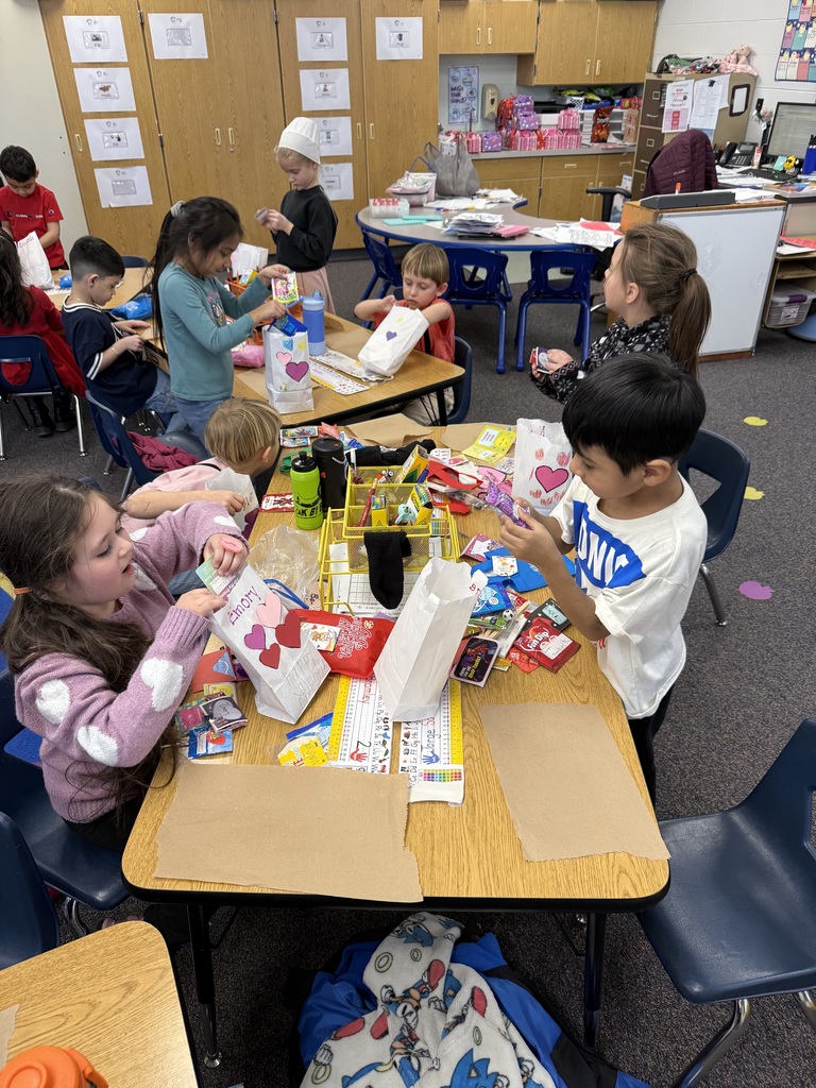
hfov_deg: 56.8
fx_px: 754
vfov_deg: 71.6
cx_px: 408
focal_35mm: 24
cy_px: 544
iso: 160
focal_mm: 6.76
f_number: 1.78
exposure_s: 1/120
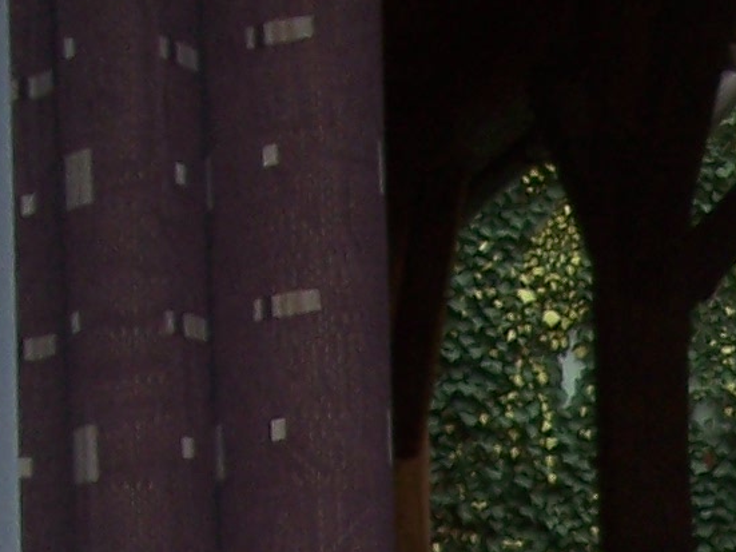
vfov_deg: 8.9
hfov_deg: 11.9
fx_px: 3359
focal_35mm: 158
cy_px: 1091
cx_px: 1134
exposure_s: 1/60
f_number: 2.7
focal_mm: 5.6
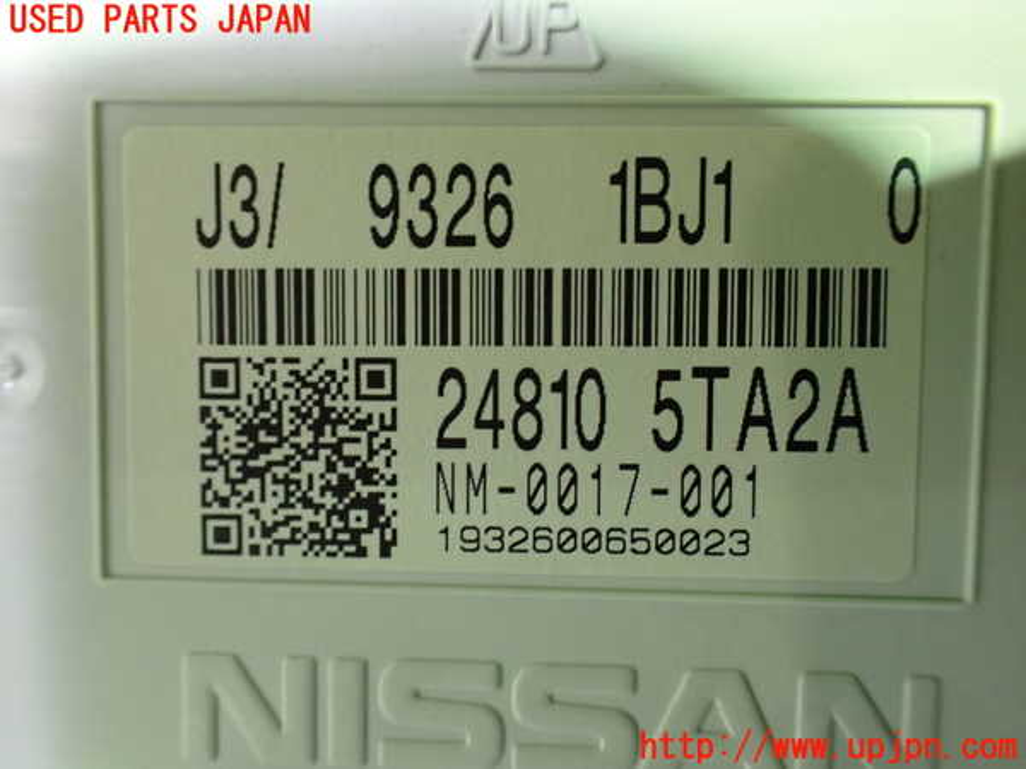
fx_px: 889
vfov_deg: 46.8
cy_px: 384
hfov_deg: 60.0
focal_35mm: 30
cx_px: 513
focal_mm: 5.4
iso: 1250
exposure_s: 1/30
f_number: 2.3
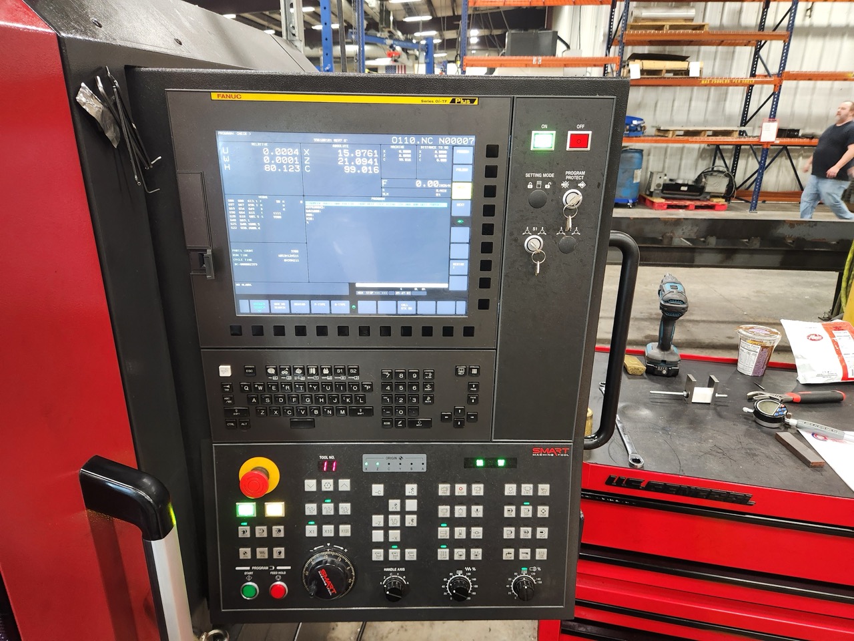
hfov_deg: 73.9
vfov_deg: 58.9
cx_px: 427
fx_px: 567
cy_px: 320
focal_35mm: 23
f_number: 1.8
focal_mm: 5.4
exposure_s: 1/50
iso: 250
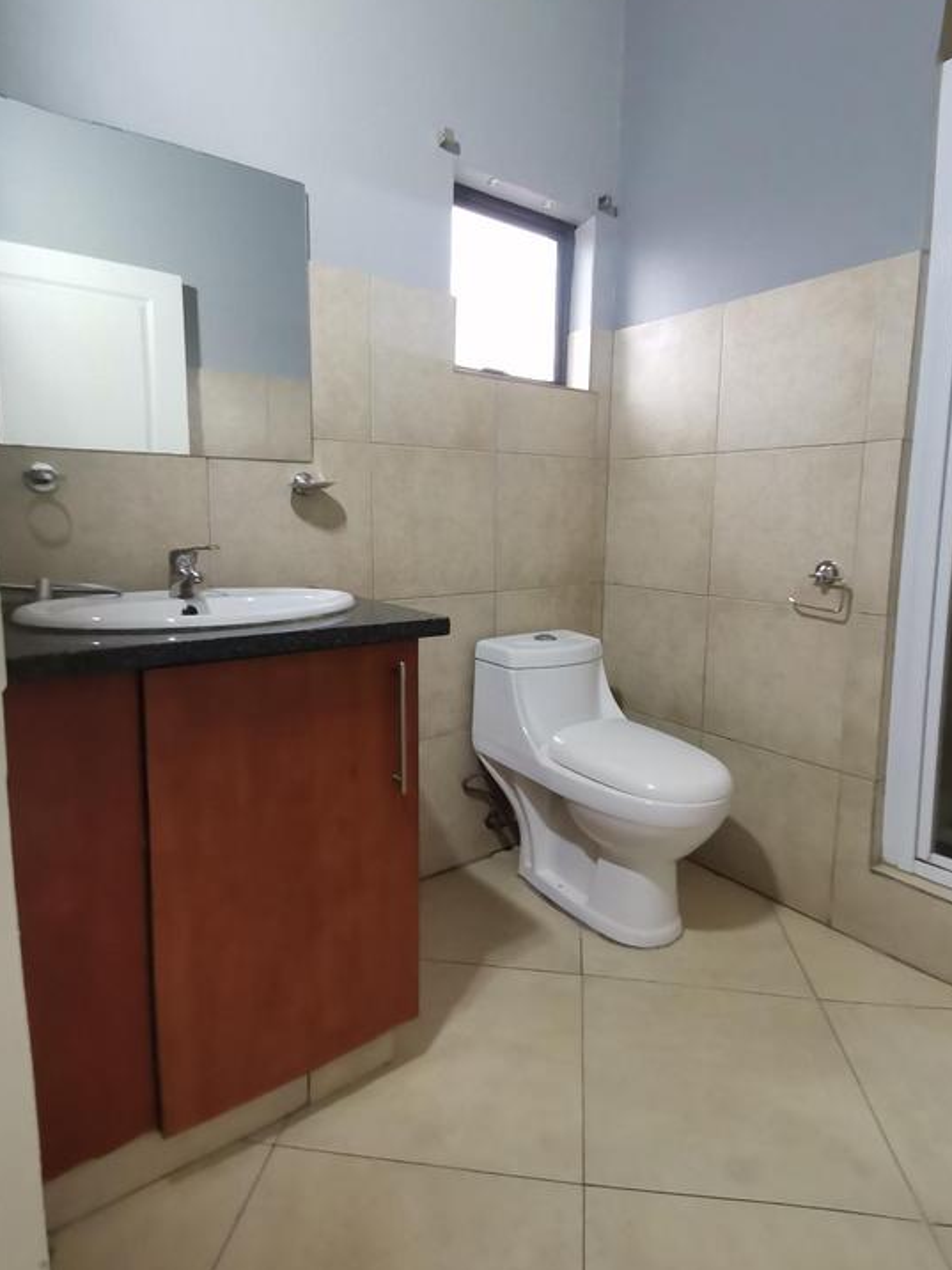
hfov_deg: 68.7
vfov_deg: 84.6
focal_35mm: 19
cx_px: 496
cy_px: 600
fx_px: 697
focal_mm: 1.78
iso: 320
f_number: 2.4
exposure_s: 1/25
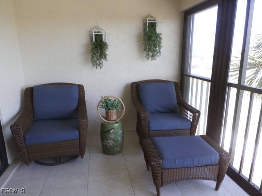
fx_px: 189
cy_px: 98
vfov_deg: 54.9
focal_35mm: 25
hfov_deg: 69.4
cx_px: 131
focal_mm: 4.5
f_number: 3
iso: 125
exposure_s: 1/60
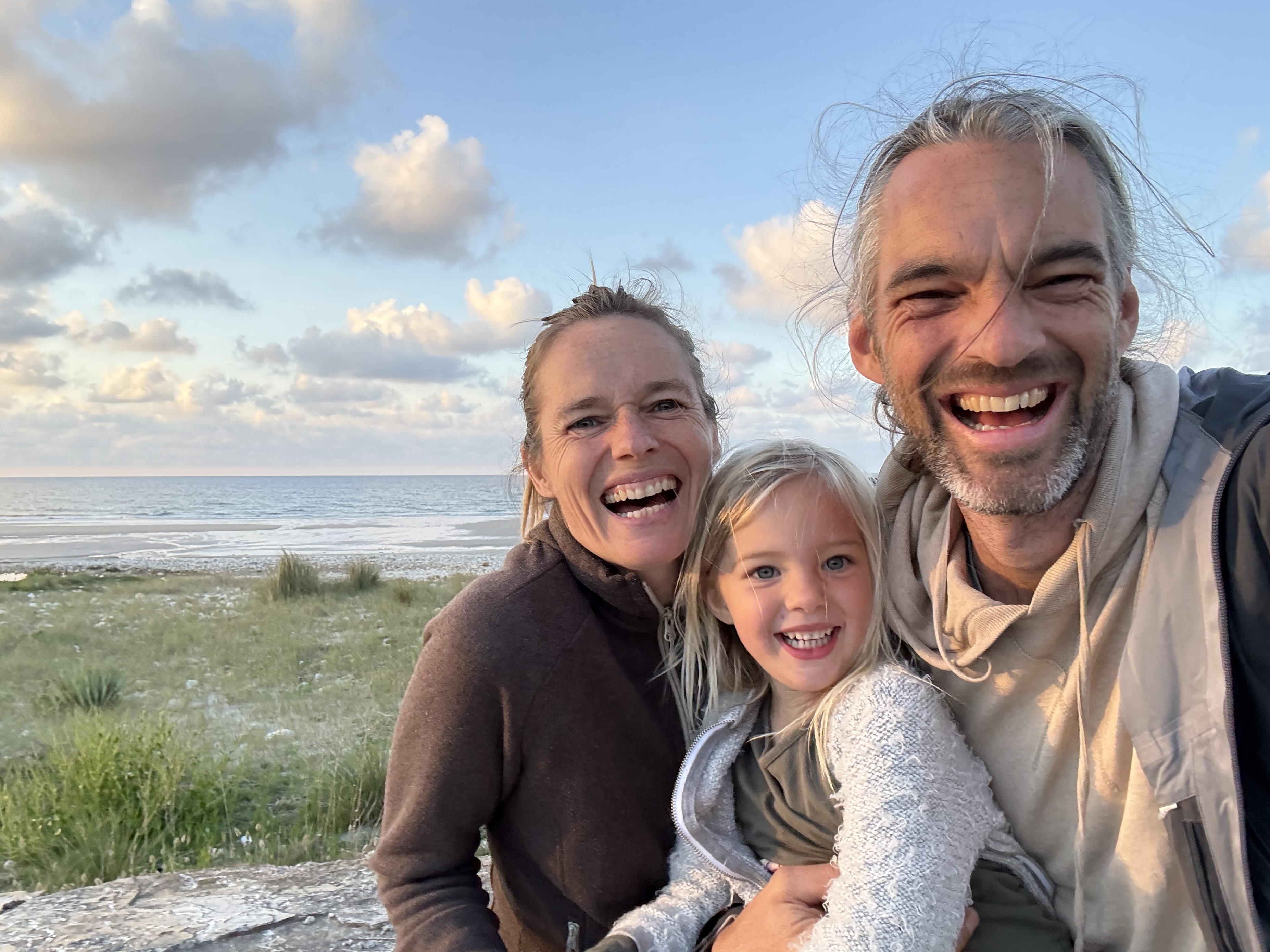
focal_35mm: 25
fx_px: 917
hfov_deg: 69.4
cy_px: 487
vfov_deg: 54.9
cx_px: 641
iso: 40
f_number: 1.9
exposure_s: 1/178
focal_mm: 2.69
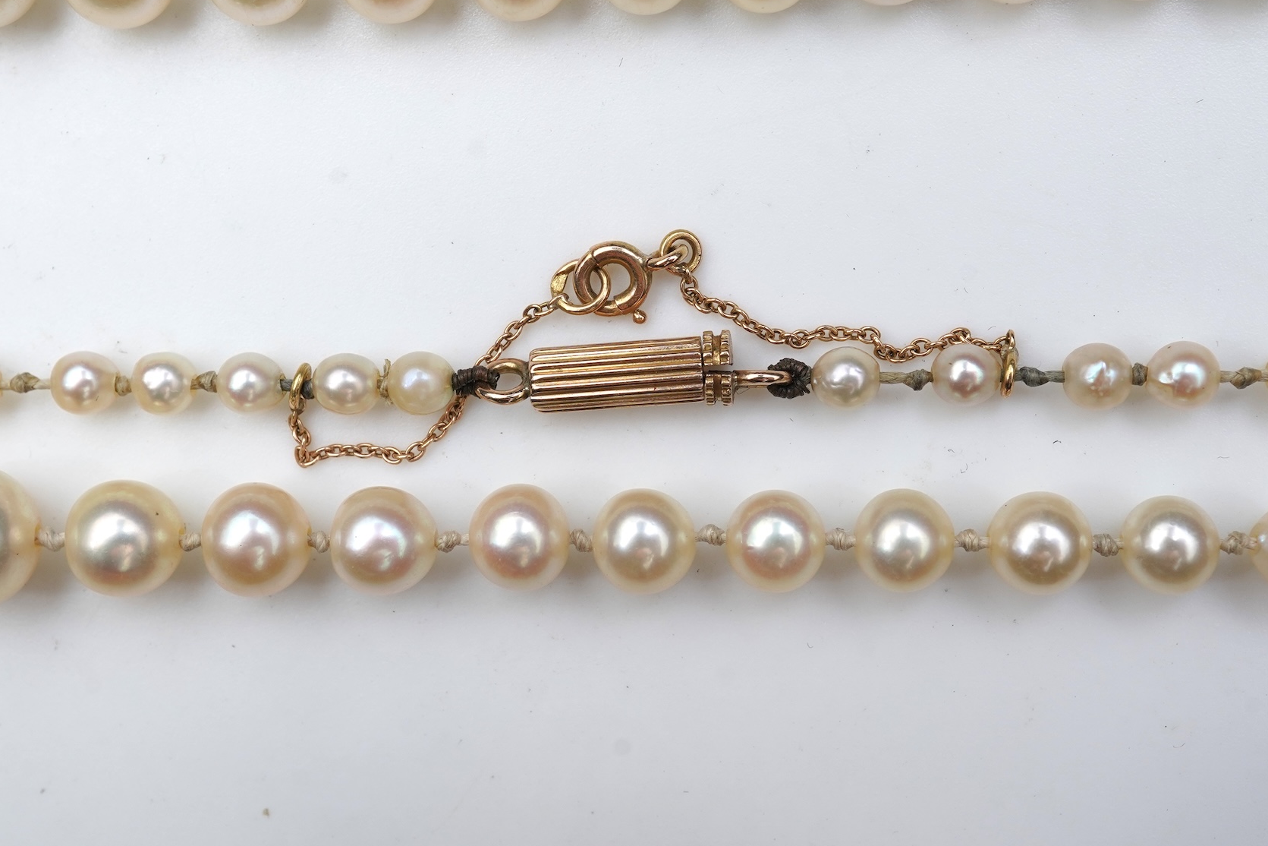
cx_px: 596
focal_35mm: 53
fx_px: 1867
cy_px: 353
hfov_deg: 37.5
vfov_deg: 25.5
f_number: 18
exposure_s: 1/125
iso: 400
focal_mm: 30
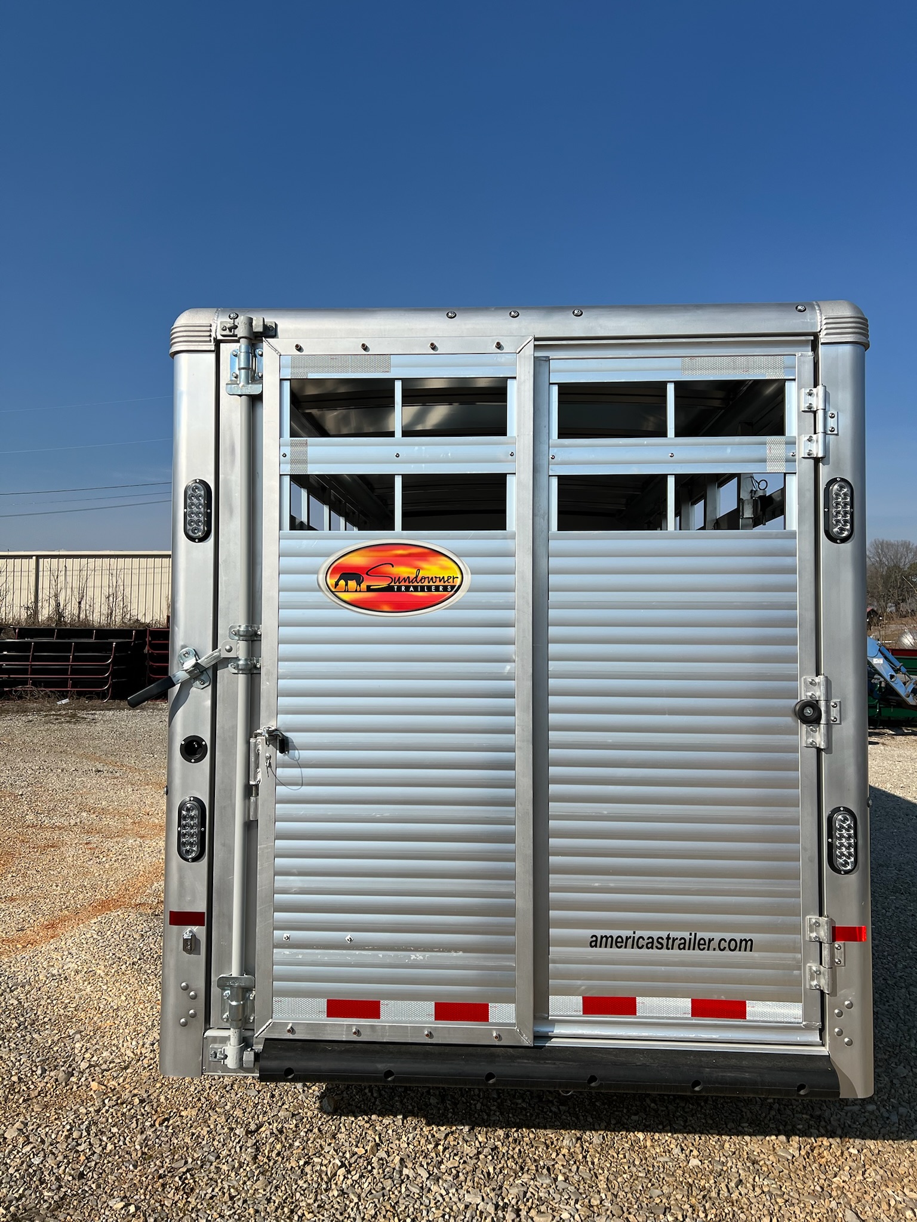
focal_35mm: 26
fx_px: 918
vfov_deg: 67.3
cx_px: 458
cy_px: 611
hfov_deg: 53.1
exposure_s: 1/8000
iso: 50
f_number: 1.5
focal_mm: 5.7
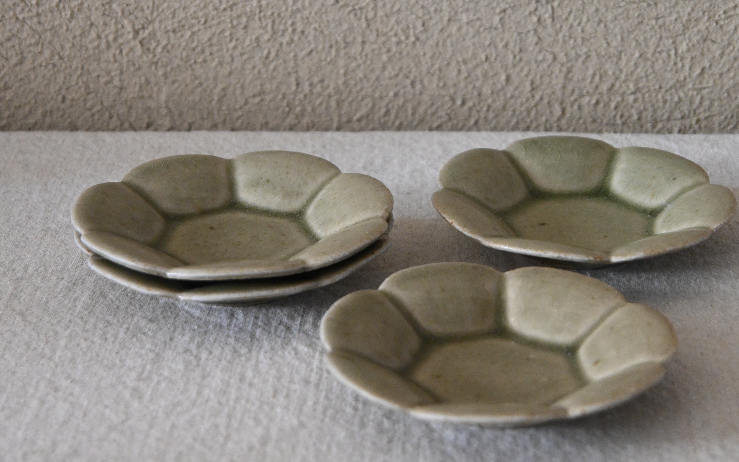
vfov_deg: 14.7
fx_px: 1793
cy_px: 213
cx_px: 414
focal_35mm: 89
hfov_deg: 23.3
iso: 3200
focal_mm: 50
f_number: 6.3
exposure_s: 1/125
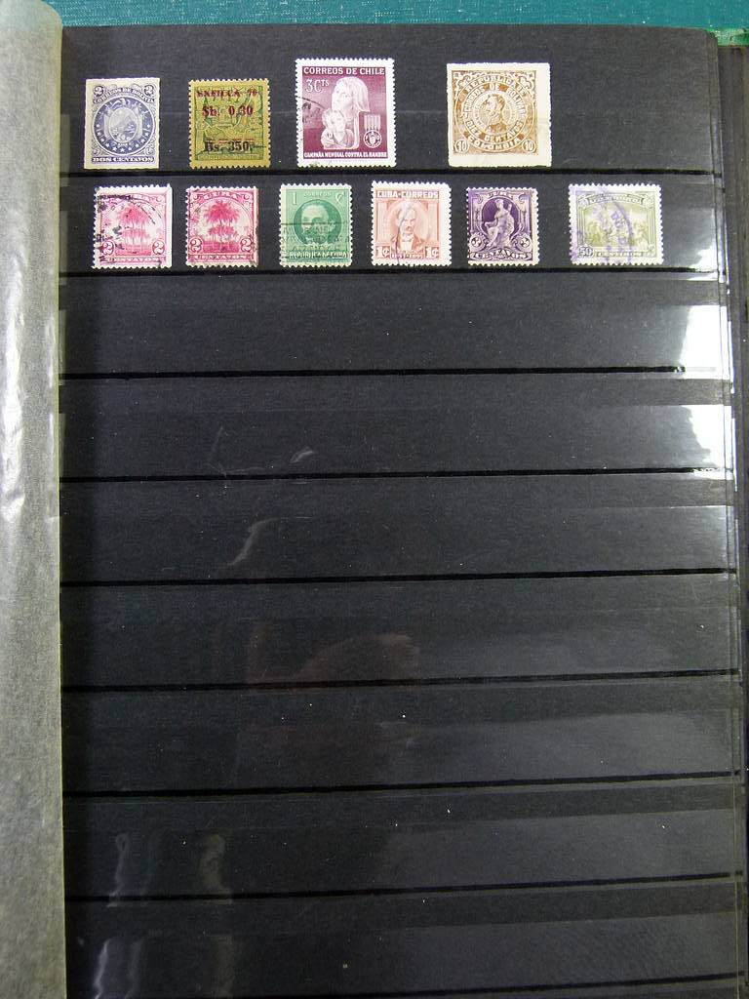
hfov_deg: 42.9
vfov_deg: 55.4
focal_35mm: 33
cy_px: 500
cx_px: 374
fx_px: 952
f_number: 3
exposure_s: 1/60
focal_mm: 5.9
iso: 160
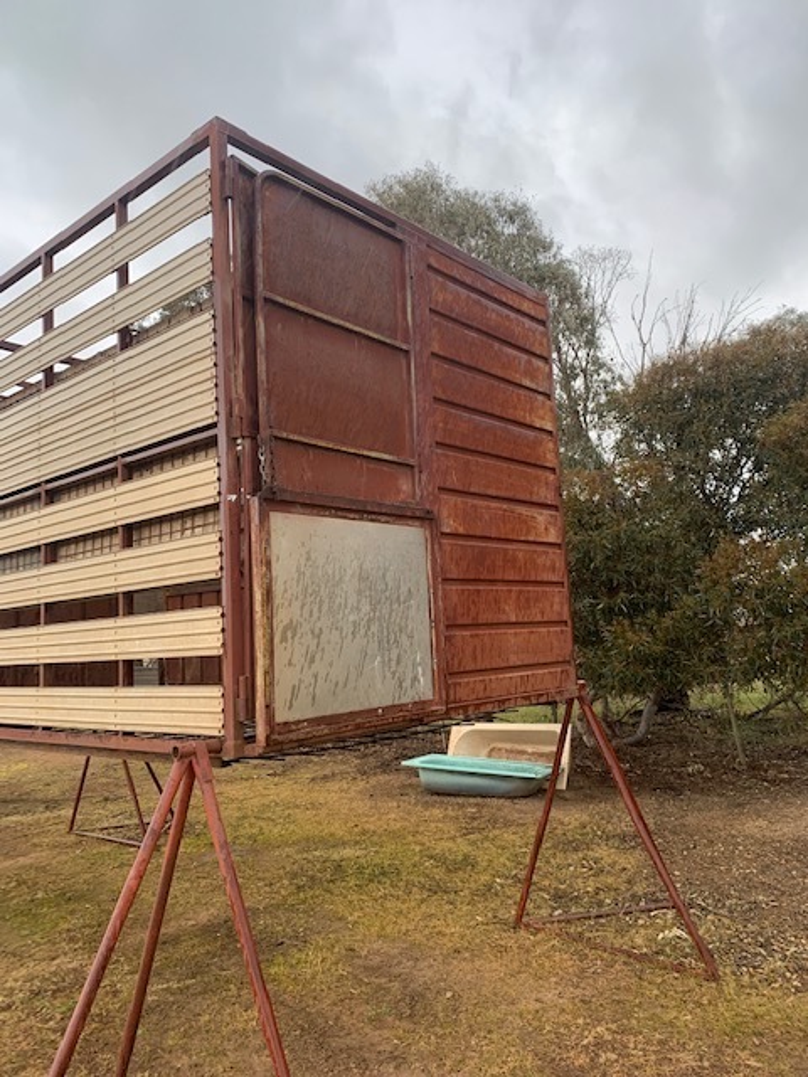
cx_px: 404
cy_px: 538
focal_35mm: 26
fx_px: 809
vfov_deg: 67.3
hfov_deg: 53.1
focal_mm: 4.25
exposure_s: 1/121
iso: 50
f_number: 1.8
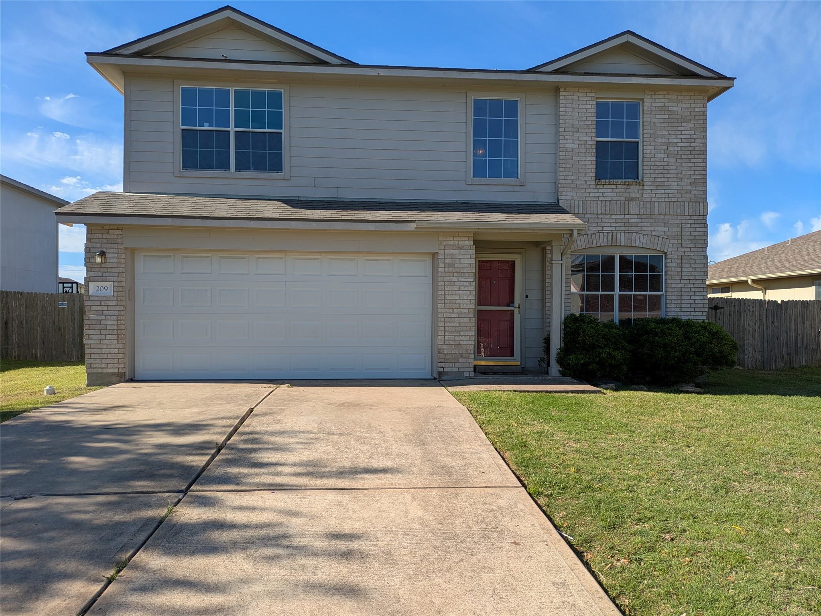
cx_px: 410
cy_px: 308
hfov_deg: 69.4
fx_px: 593
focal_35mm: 25
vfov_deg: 54.9
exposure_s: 1/1919
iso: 48
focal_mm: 5.43
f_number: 1.89
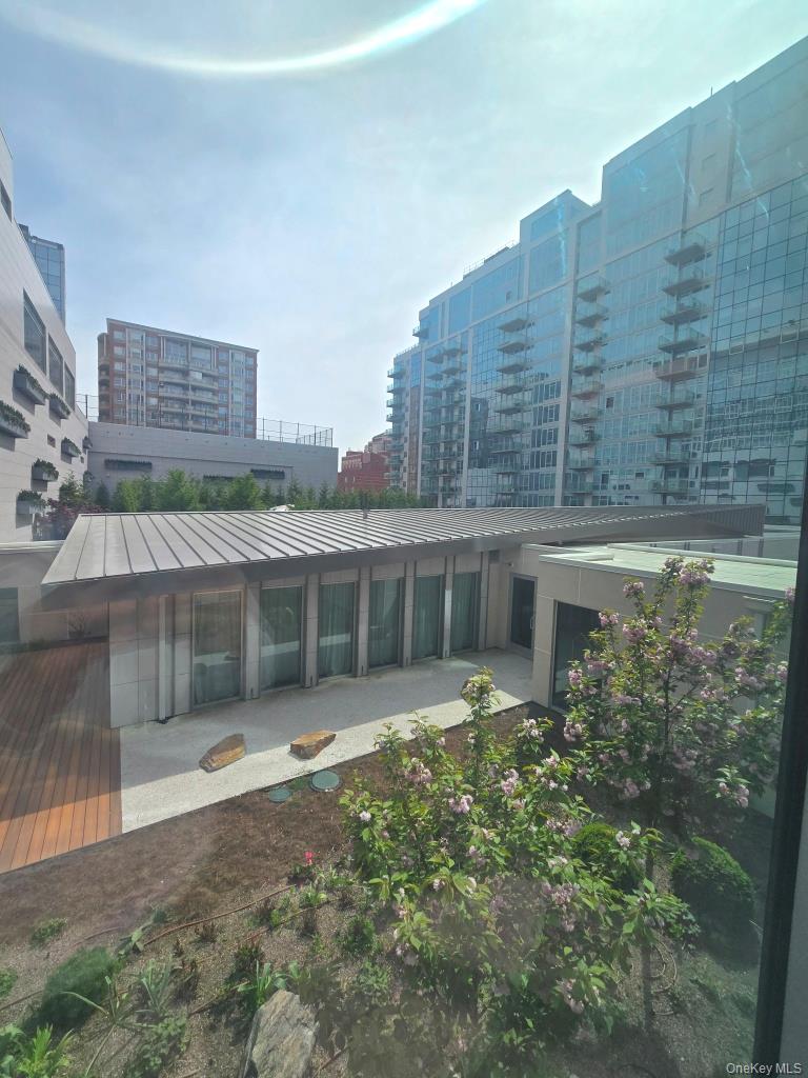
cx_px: 404
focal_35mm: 13
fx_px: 405
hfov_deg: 89.9
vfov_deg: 106.2
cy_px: 539
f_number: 2.2
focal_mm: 2.2
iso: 50
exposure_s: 1/1834
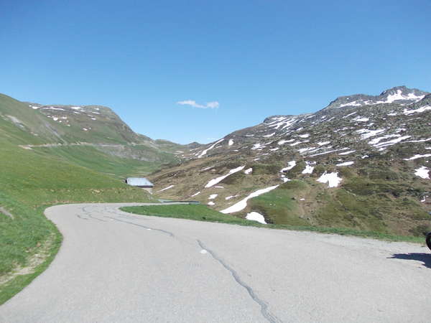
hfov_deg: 63.4
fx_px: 349
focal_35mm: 28
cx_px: 216
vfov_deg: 49.7
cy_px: 162
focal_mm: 4
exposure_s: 1/320
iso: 80
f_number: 5.4
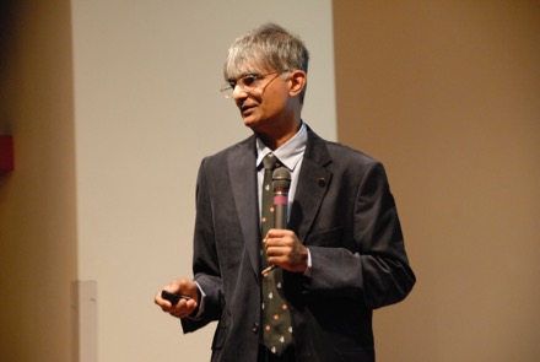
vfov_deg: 9.7
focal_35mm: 142
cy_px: 181
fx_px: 2141
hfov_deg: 14.4
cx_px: 270
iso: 1600
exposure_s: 1/25
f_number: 5.3
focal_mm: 95
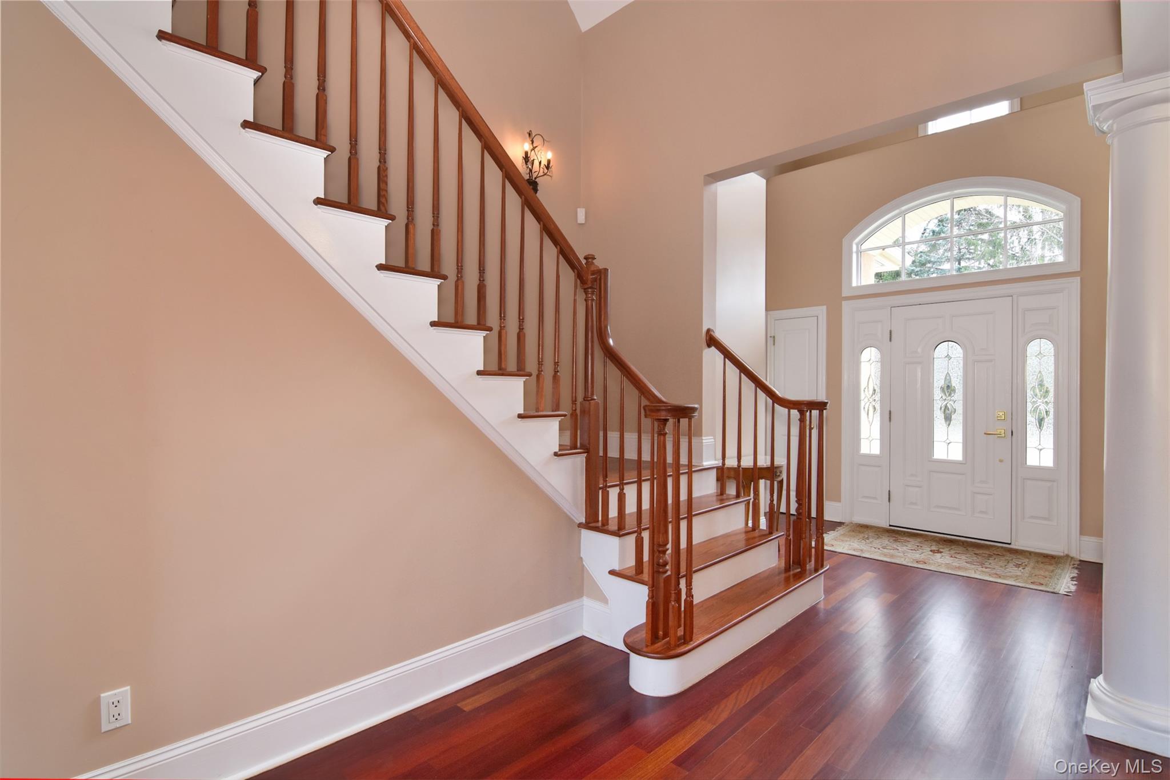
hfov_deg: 95.0
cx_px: 585
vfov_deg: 72.0
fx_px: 536
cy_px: 390
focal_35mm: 16
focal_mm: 11
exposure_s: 1/50
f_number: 8
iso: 640
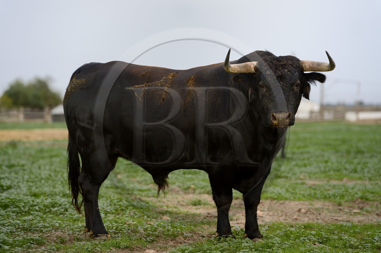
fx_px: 1851
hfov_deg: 11.8
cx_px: 190
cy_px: 126
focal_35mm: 175
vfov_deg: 7.8
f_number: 5
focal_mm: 175
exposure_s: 1/500
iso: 800
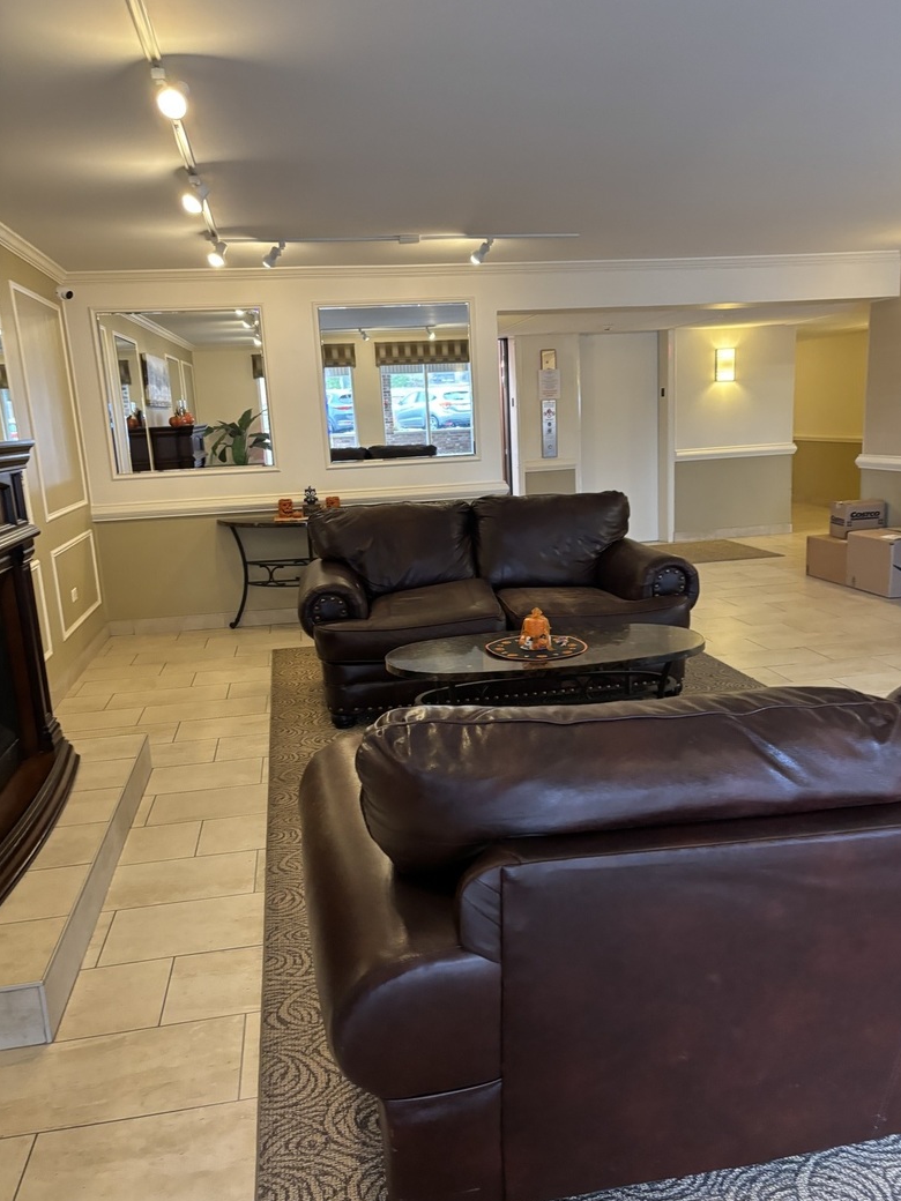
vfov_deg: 65.3
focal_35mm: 27
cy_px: 621
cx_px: 461
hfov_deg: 51.3
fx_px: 937
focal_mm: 5.96
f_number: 1.6
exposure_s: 1/60
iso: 400
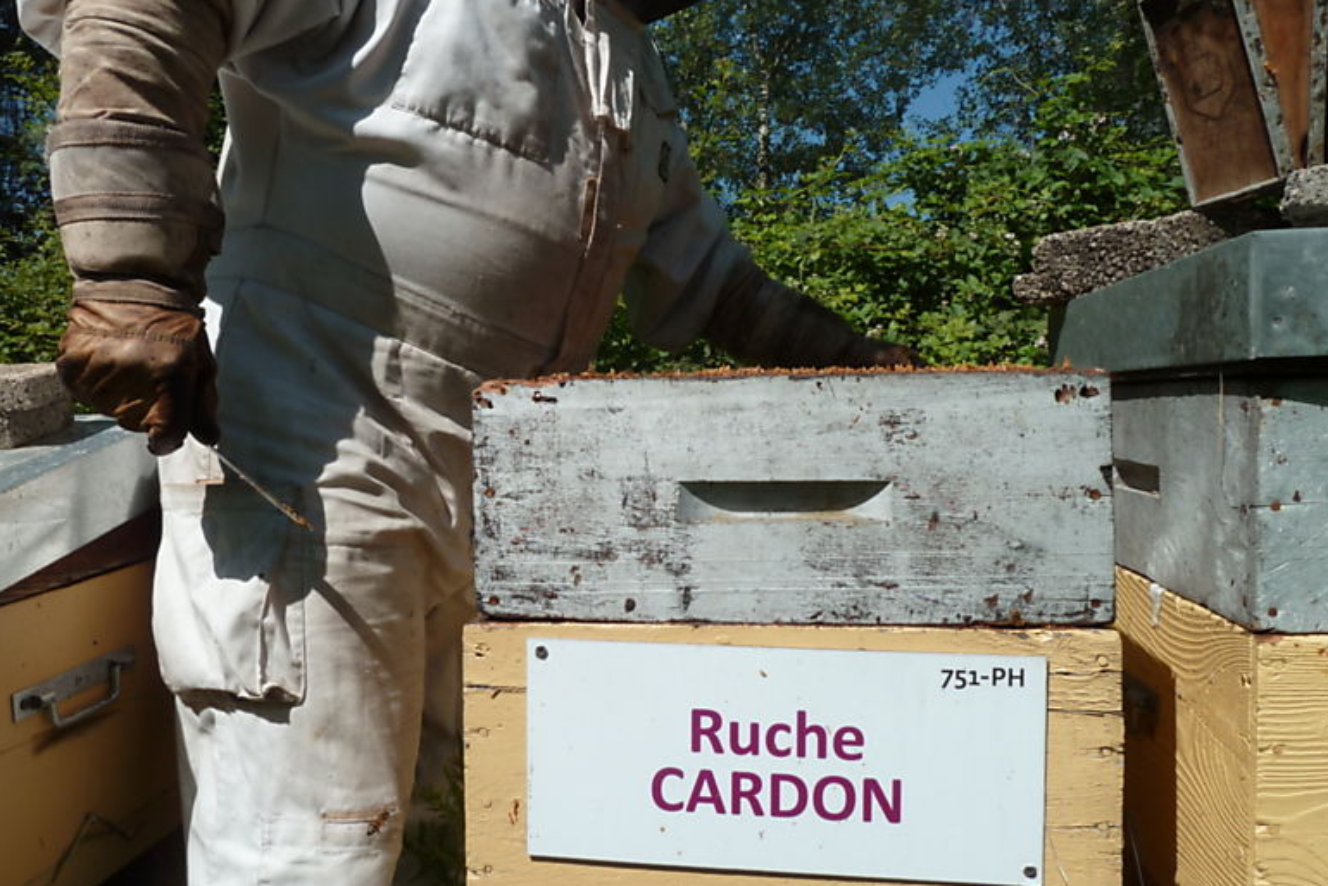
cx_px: 659
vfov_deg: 48.0
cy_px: 445
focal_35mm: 27
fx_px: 996
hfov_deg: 67.4
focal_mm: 4.1
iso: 80
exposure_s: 1/400
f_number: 5.6
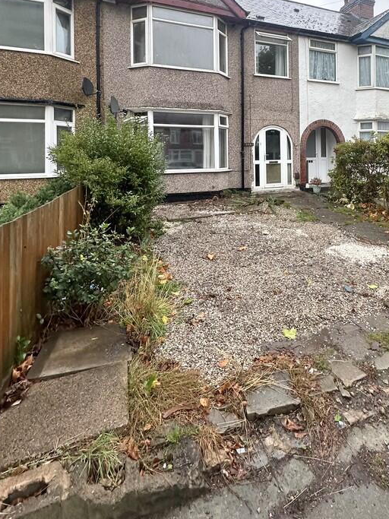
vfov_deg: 75.3
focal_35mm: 21
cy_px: 154
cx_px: 272
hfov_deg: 61.2
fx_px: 315
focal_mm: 2.22
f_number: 2.2
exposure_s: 1/99
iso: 100
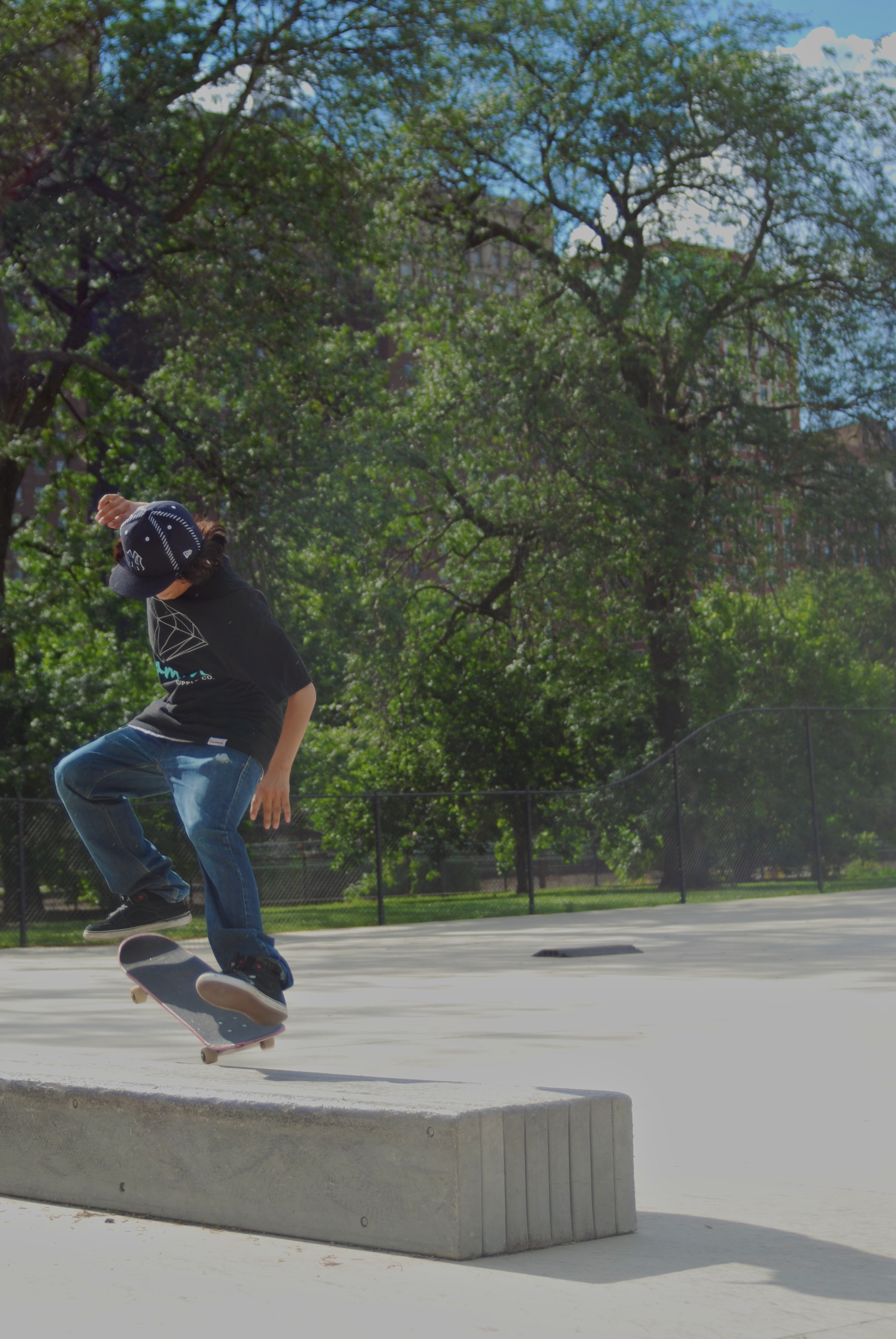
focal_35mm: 72
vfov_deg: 28.0
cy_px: 670
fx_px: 2680
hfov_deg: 19.0
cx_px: 448
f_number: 4.5
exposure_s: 1/400
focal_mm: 48
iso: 100
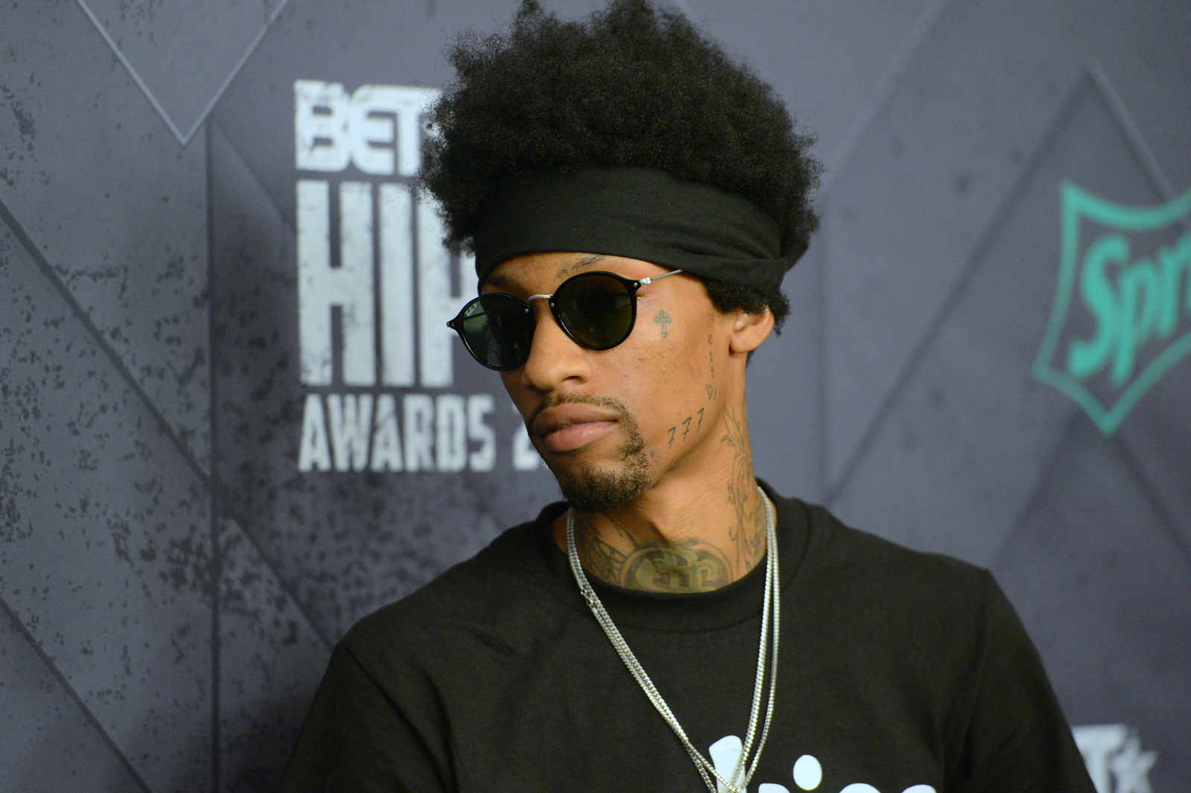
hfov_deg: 10.3
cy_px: 396
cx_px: 596
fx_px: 6613
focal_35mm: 200
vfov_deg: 6.9
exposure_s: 1/250
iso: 4000
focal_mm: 200
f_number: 3.5
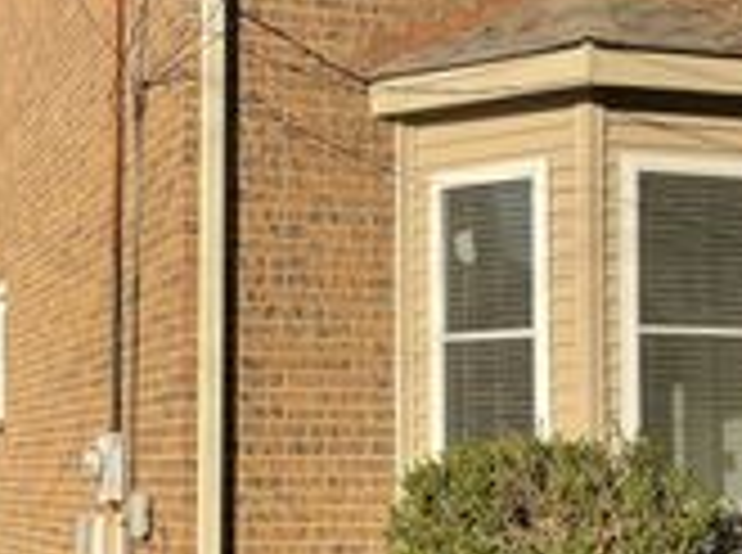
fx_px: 1690
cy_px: 363
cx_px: 279
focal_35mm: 79
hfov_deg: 24.7
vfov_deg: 18.5
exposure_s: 1/2336
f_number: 1.6
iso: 32
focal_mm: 5.1
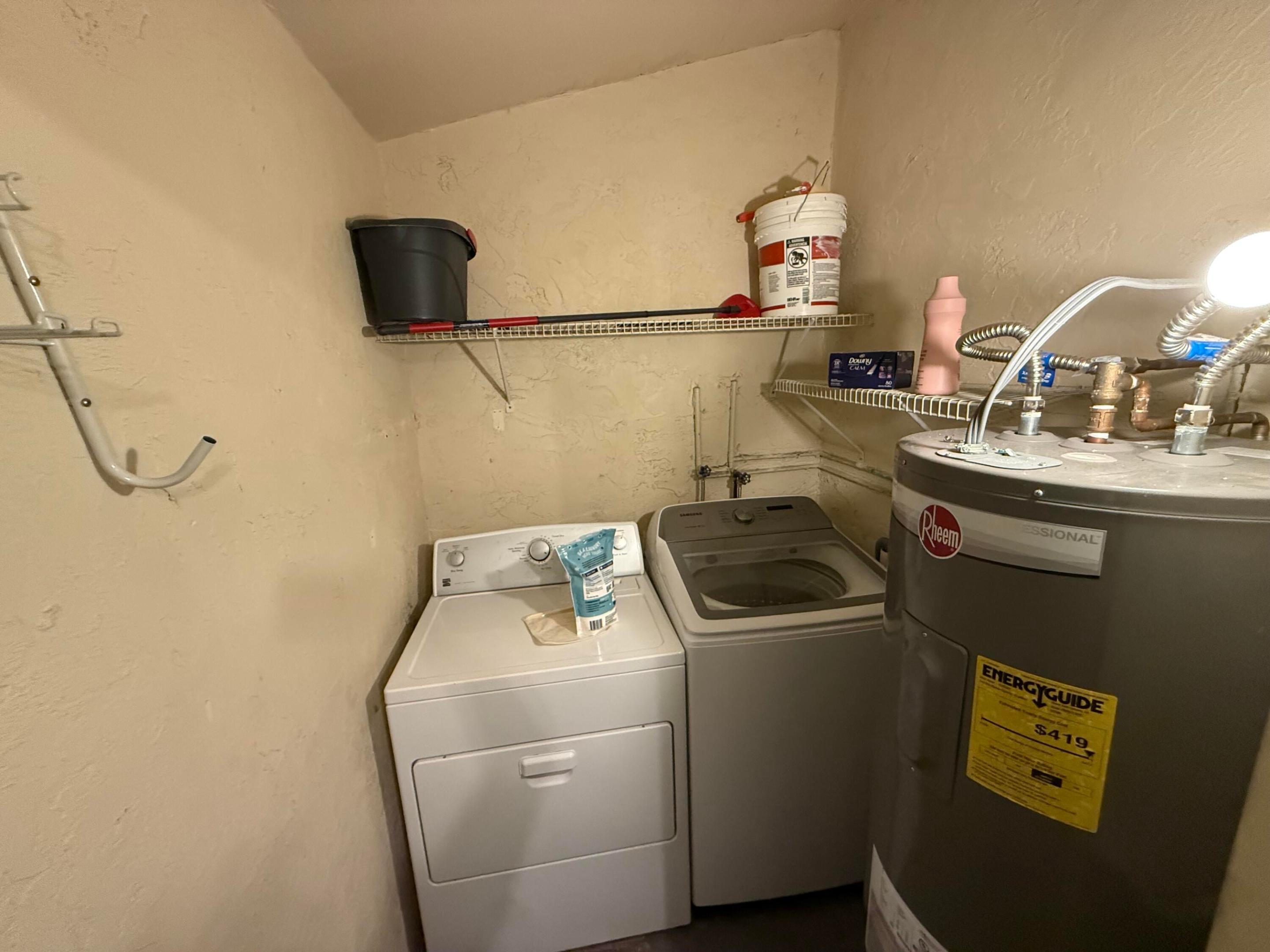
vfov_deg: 85.7
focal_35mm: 14
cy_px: 476
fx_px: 514
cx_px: 635
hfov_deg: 102.1
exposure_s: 1/60
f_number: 2.2
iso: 640
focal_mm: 2.22
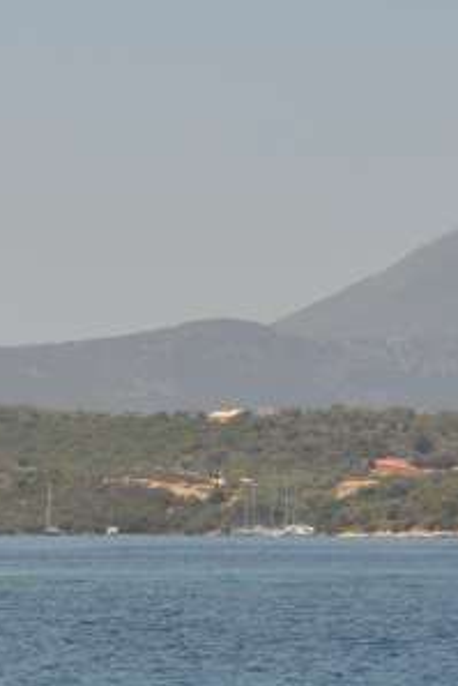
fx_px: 5375
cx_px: -460
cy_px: 452
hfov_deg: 4.8
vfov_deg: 7.3
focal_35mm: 282
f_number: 13
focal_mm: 70
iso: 800
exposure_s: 1/320
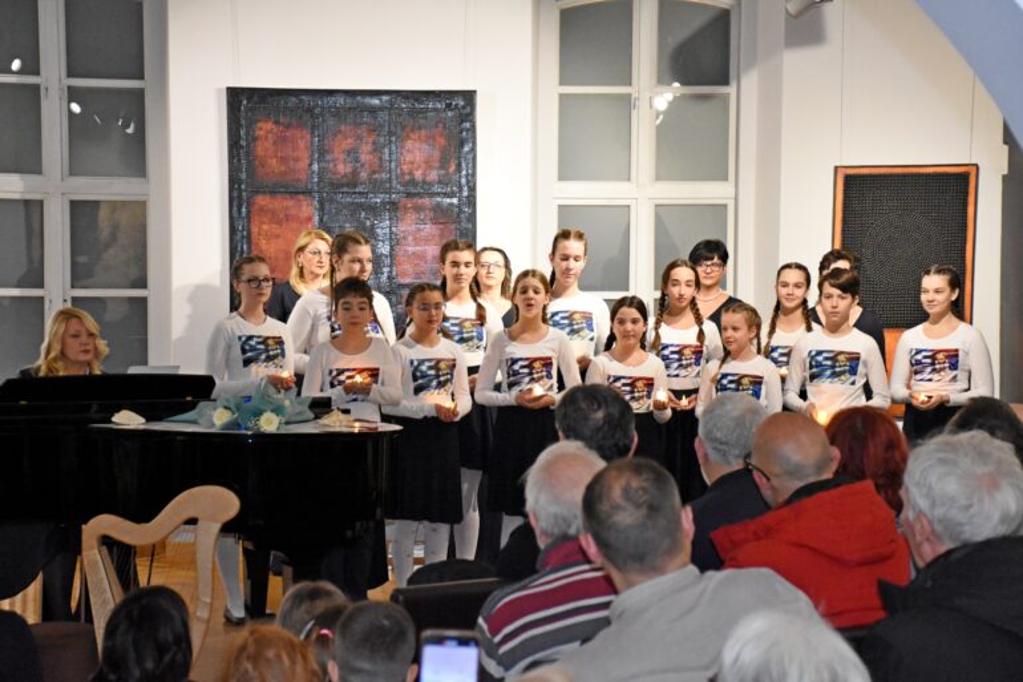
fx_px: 2386
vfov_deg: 16.3
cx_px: 512
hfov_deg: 24.2
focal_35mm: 84
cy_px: 341
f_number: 4.8
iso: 5000
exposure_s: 1/160
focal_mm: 56
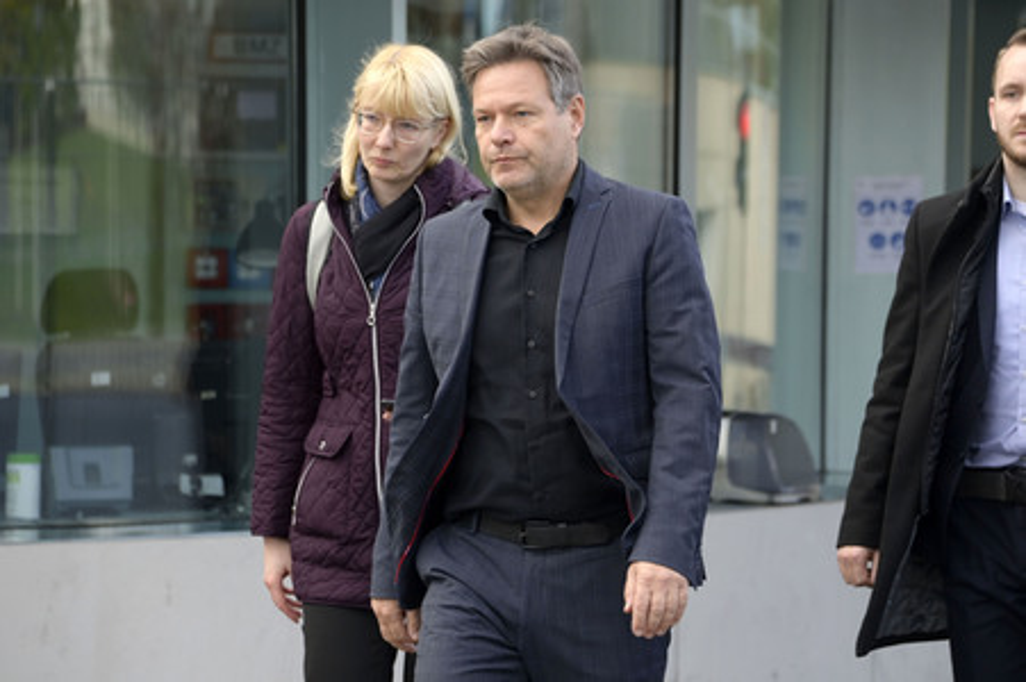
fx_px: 4272
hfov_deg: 13.7
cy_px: 341
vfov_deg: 9.1
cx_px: 513
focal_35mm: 150
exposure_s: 1/500
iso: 800
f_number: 5.6
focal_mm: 150
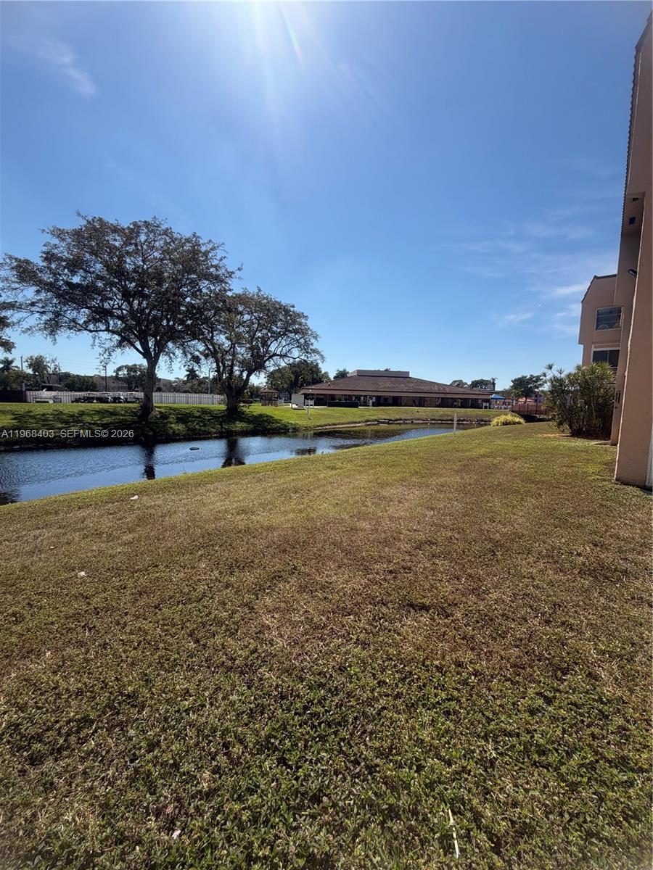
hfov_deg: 85.7
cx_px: 326
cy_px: 435
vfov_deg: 102.1
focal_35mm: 14
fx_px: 352
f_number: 2.2
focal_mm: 2.22
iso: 20
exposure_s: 1/1125
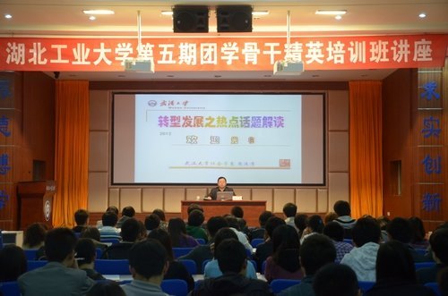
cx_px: 224
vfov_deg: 23.7
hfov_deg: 35.1
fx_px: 708
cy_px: 148
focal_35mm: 57
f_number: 4.8
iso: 1250
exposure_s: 1/30
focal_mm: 38
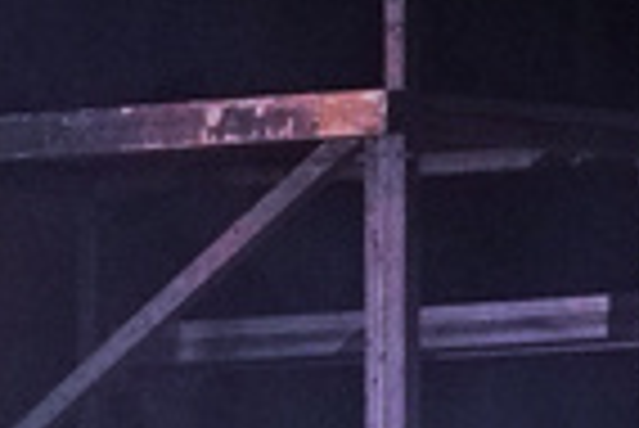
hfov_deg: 2.1
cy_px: 1194
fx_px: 17235
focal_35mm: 970
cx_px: -513
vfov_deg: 1.4
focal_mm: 130
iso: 4000
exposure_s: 1/100
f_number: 6.3
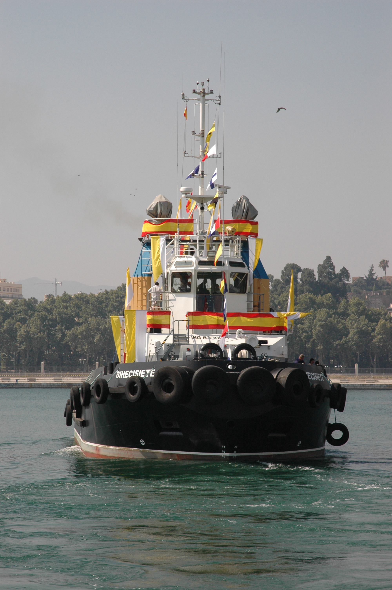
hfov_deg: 13.0
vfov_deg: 19.5
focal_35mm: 105
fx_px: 1718
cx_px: 196
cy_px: 295
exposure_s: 1/500
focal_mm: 70
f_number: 11
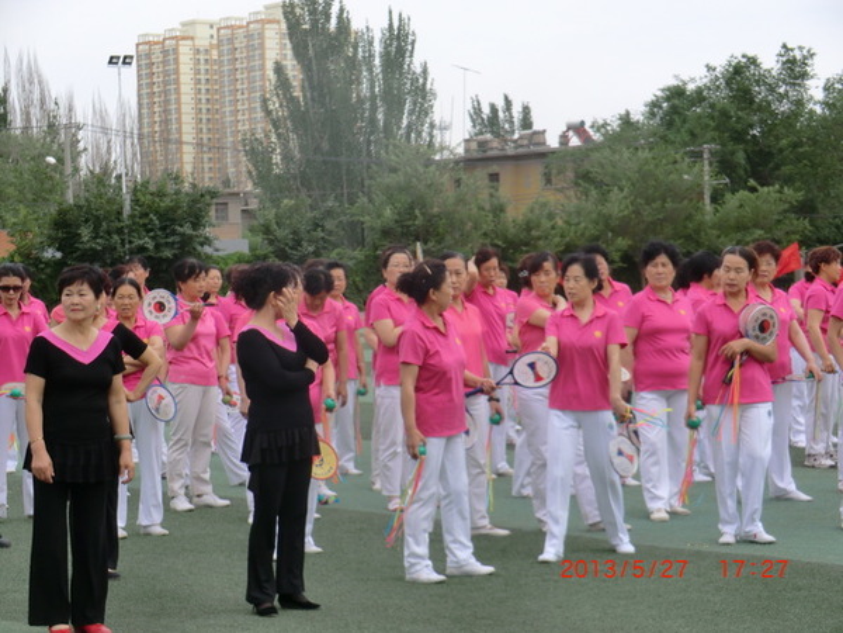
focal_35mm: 89
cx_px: 422
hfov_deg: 22.0
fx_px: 2167
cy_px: 316
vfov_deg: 16.6
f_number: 4.8
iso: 64
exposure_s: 1/250
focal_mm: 16
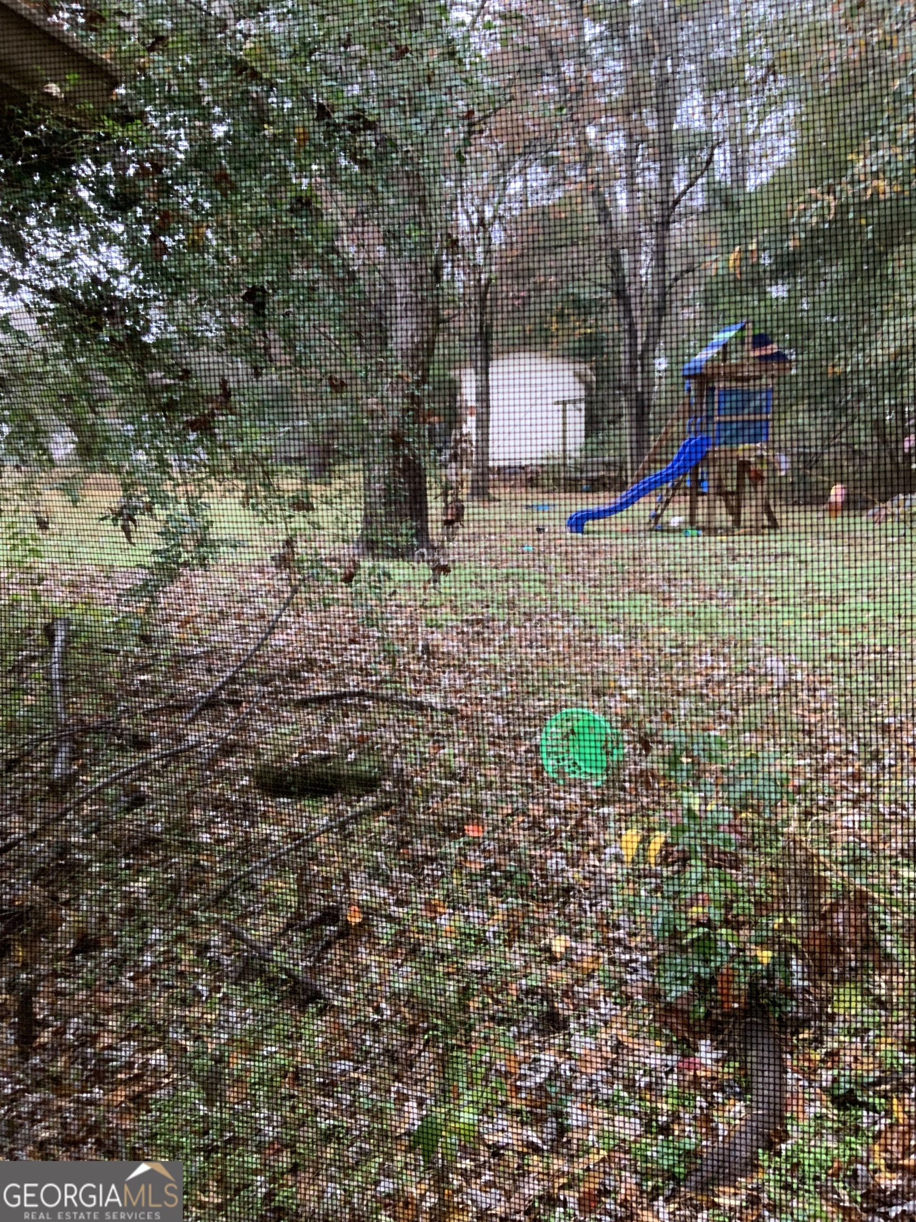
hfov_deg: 48.2
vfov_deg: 61.7
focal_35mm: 29
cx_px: 458
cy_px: 611
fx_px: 1023
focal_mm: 3
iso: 125
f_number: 1.8
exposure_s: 1/60
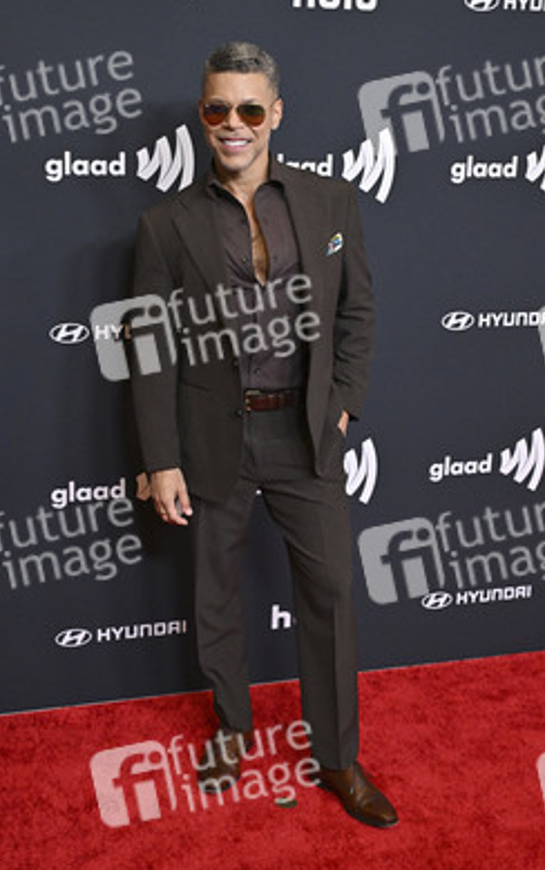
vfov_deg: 43.5
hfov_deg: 28.0
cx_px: 270
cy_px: 439
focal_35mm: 46
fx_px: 1092
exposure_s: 1/250
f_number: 5.6
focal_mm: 44
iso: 4000
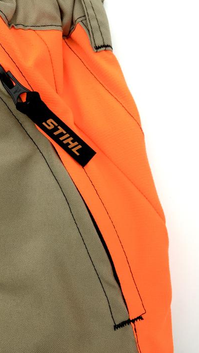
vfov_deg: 61.0
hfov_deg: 36.5
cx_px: 76
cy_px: 176
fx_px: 300
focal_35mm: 32
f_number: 2.2
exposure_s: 1/100
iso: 50
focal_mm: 4.15
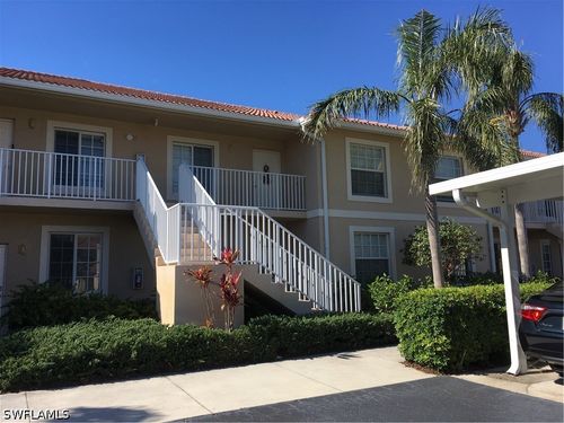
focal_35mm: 29
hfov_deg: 61.7
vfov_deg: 48.2
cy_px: 212
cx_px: 282
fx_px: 472
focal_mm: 4.15
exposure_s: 1/1374
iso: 25
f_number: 2.2
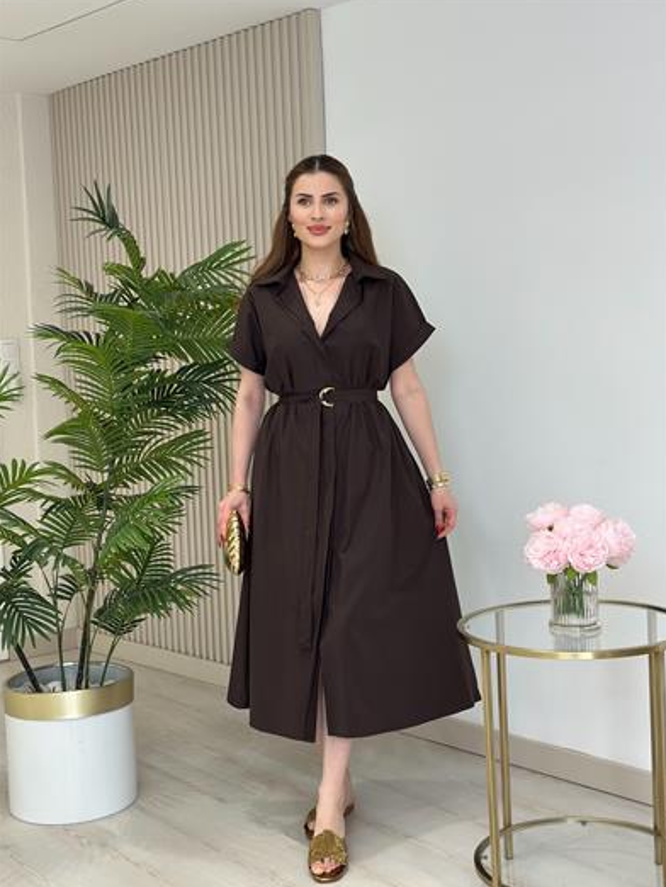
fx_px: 1256
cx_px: 336
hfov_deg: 29.7
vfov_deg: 38.9
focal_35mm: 49
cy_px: 446
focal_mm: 6.86
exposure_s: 1/225
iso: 80
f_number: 1.78
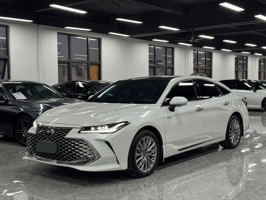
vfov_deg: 30.3
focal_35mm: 48
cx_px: 133
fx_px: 369
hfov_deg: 39.7
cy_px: 100
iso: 100
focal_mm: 6.76
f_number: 1.78
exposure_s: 1/81
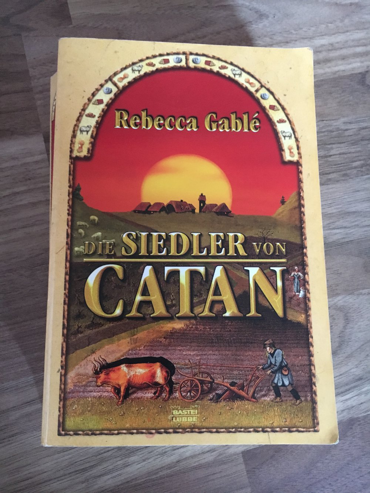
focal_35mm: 29
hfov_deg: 48.2
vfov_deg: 61.7
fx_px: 413
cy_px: 246
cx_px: 185
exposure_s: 1/17
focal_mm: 4.15
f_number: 2.2
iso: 250
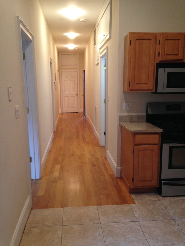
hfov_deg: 42.9
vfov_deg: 55.4
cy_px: 123
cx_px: 92
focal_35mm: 33
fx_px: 235
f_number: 2.4
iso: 100
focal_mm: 4.12
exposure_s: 1/20
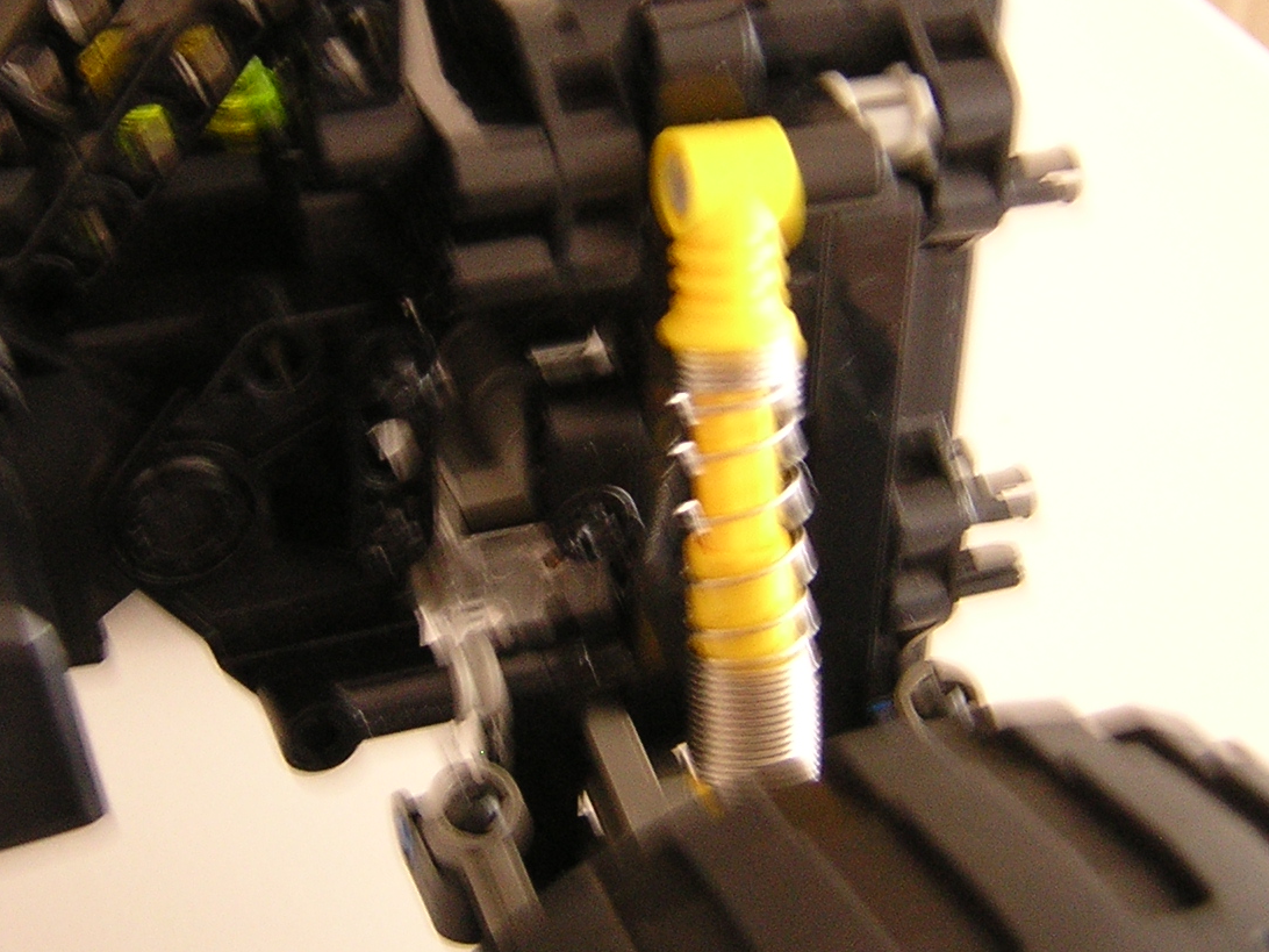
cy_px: 349
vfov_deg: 23.2
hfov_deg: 30.7
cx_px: 551
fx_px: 2310
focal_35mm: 63
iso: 379
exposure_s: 1/3.4
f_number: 2.8
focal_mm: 5.6
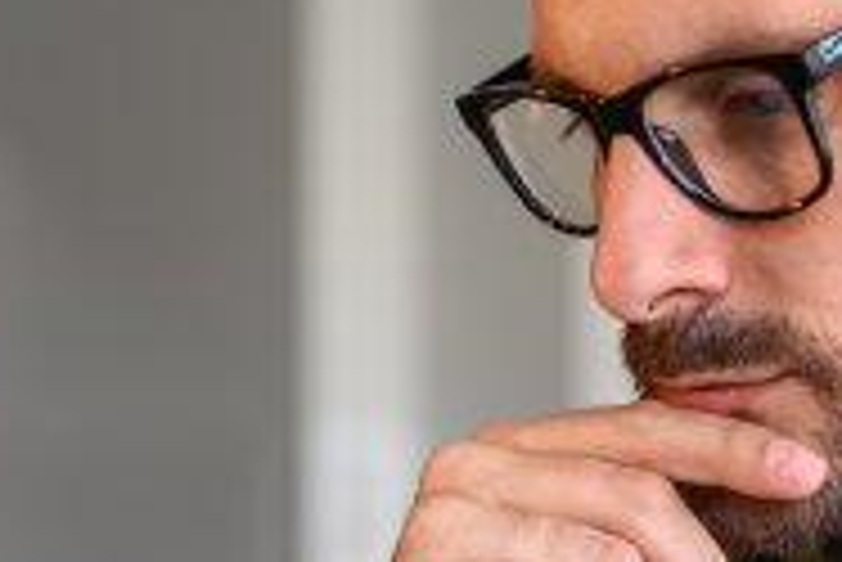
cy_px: 969
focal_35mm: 187
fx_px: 4377
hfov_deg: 11.0
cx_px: 243
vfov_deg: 7.2
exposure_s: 1/125
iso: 72
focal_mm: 35
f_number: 1.8
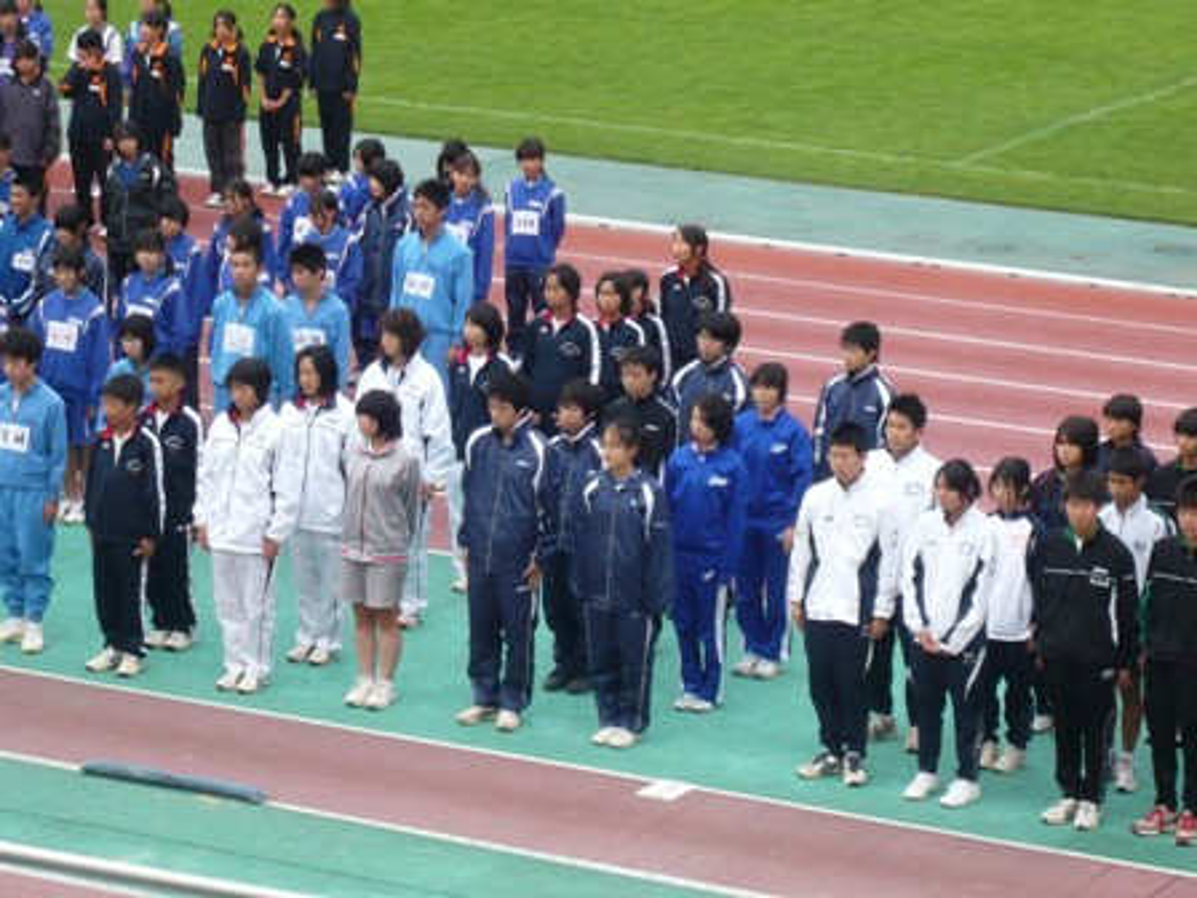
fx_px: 5152
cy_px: 449
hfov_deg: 13.3
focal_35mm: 149
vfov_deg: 10.0
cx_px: 598
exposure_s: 1/60
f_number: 5.6
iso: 100
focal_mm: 16.4
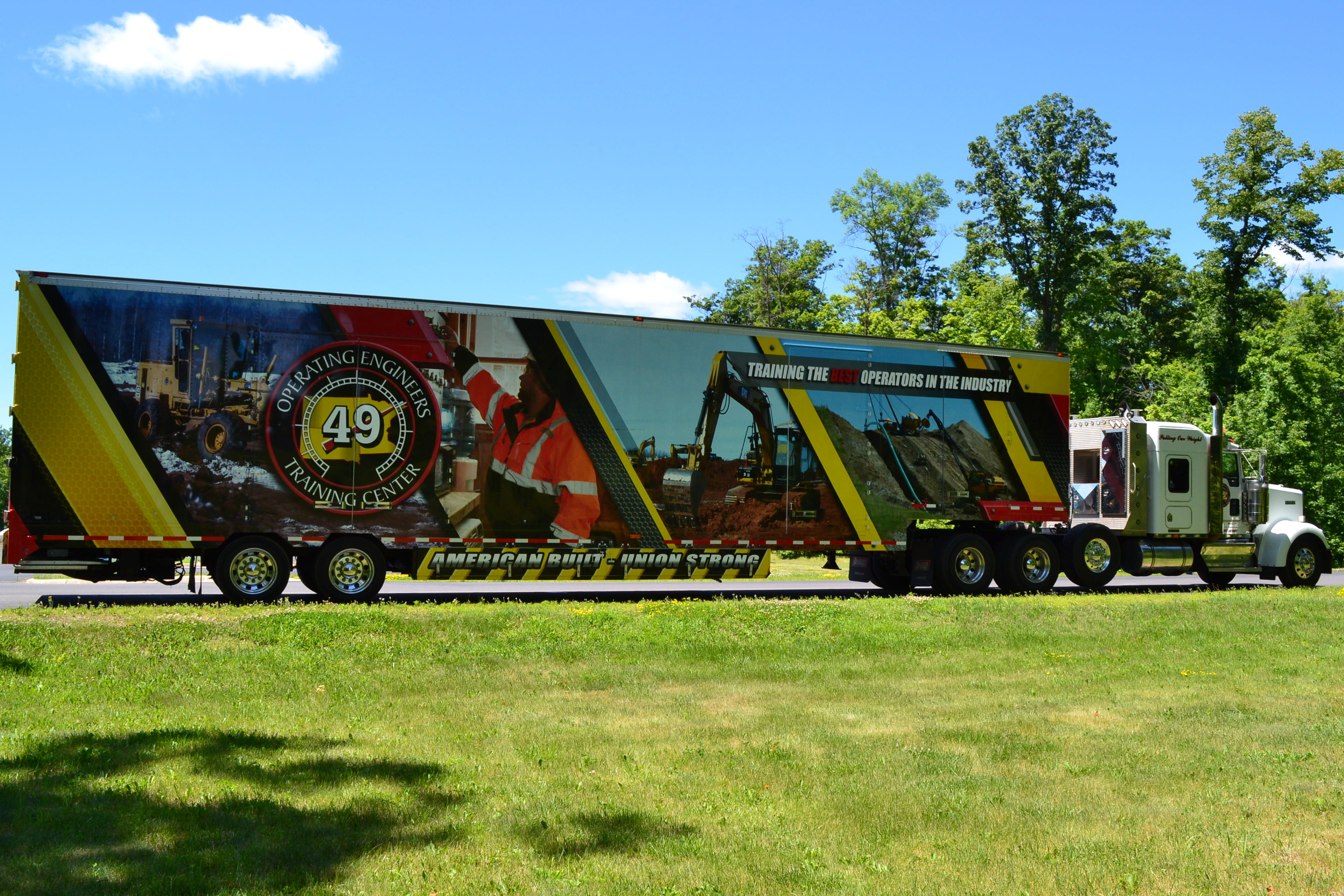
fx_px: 1232
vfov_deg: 40.0
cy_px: 448
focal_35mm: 33
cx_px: 672
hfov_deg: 57.2
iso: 400
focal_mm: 22
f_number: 10
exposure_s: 1/250
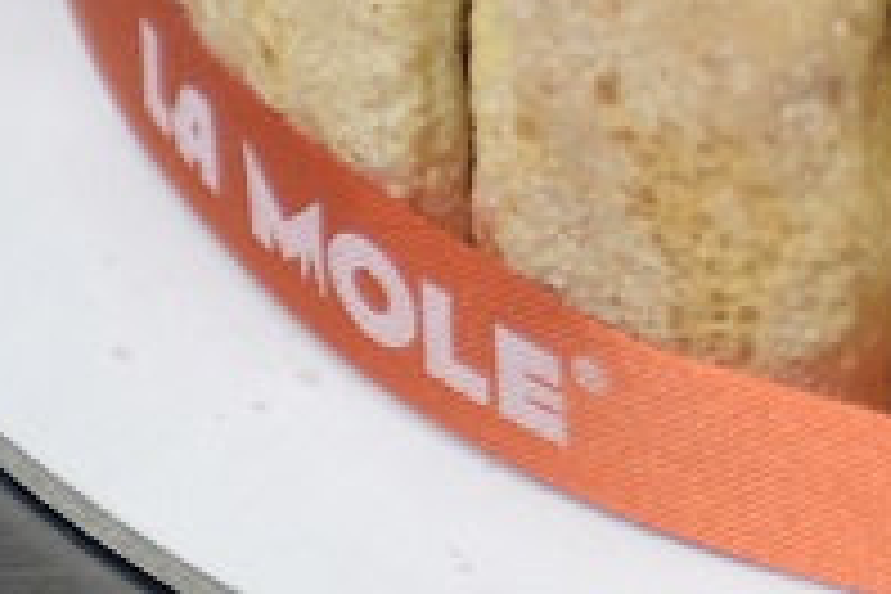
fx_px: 10493
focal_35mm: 424
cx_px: 1778
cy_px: -414
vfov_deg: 3.2
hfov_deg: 4.8
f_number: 2.8
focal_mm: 70
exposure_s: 1/125
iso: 800
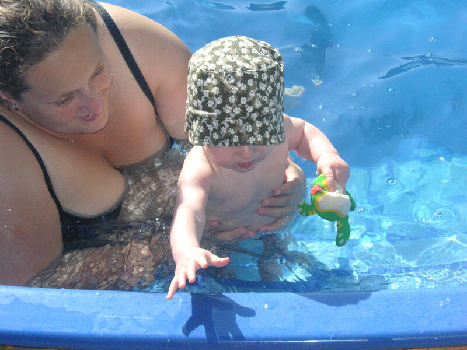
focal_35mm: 99
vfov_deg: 14.9
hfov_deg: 19.8
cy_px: 175
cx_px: 234
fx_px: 1336
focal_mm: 16.4
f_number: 5
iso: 160
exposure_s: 1/750
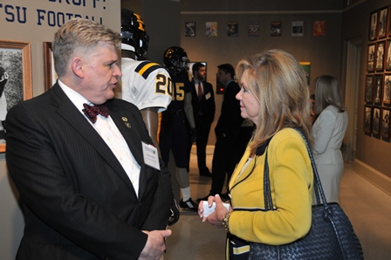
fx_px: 505
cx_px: 196
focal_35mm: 46
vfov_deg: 28.9
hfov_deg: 42.4
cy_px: 130
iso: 400
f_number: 4
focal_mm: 31
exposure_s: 1/100
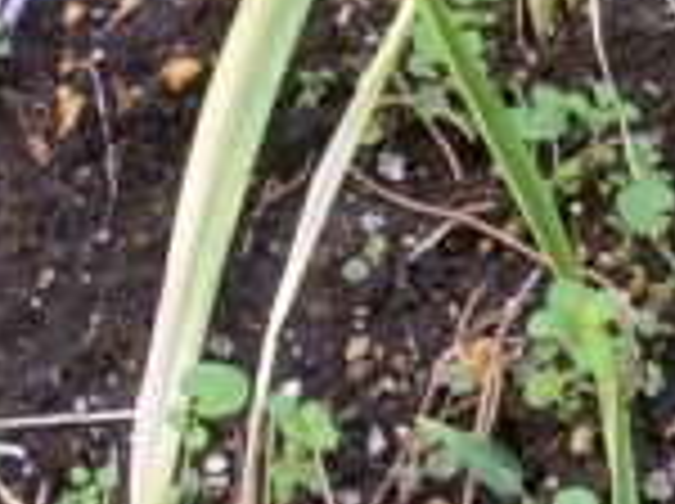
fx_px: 2706
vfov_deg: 10.0
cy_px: -450
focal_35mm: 139
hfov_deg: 14.0
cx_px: 702
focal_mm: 4.25
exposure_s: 1/121
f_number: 1.8
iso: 100
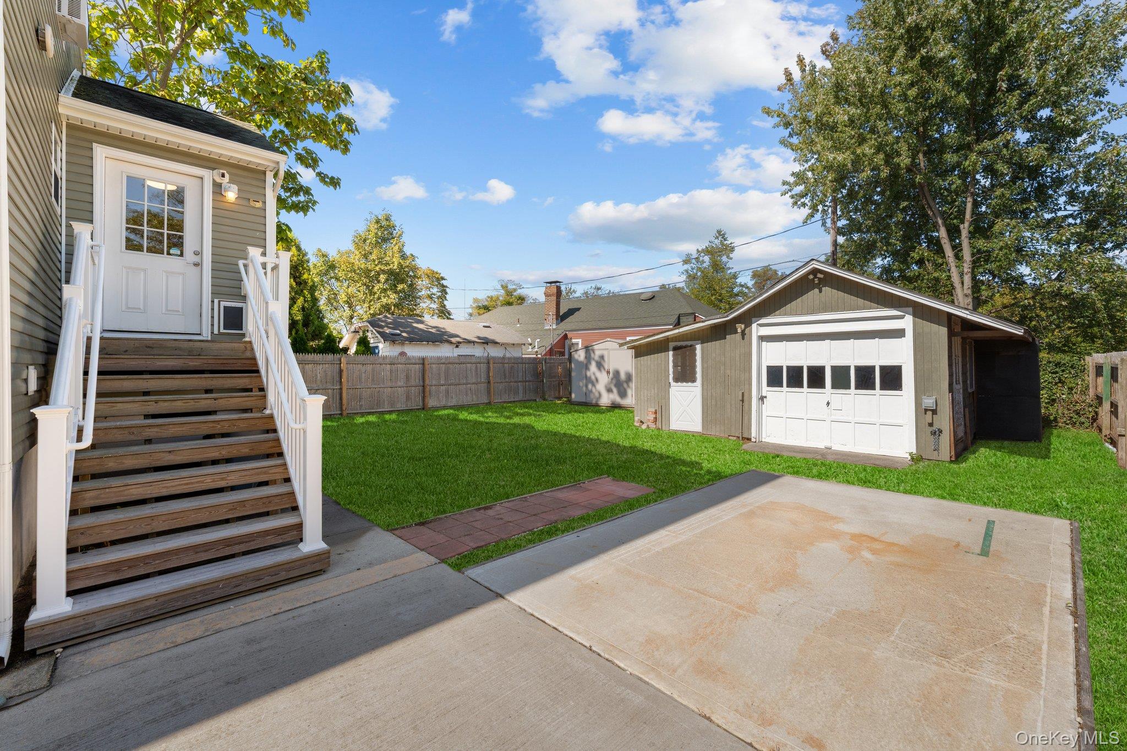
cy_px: 376
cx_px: 564
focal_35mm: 14
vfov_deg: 81.2
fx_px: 438
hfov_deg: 104.3
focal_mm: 14
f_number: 10
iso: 400
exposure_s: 1/100
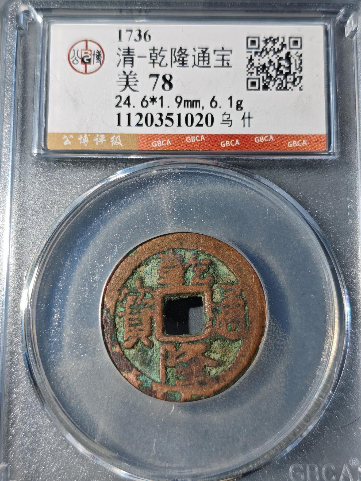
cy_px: 240
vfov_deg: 38.2
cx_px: 180
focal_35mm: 50
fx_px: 695
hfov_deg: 29.1
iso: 50
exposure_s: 1/169
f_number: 1.63
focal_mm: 5.85
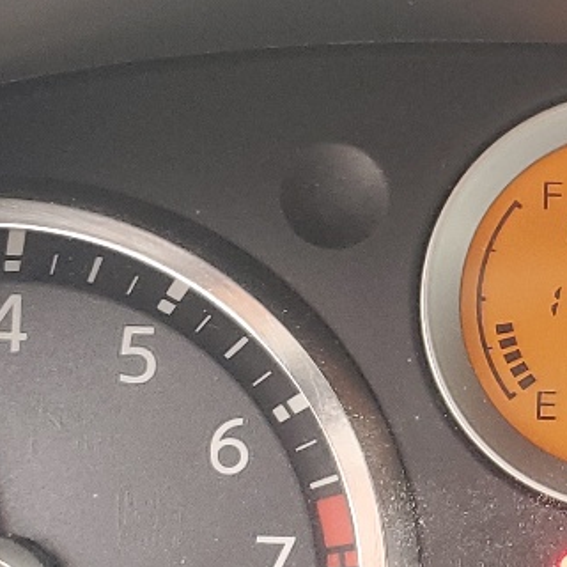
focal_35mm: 115
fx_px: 2131
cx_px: 634
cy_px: 439
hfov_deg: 14.8
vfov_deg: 15.1
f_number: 1.5
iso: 104
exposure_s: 1/60.2
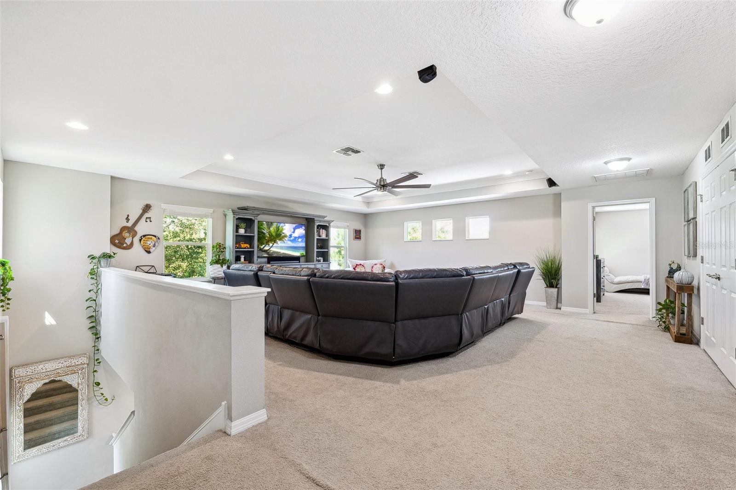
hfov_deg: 104.3
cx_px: 368
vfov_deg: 81.2
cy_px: 245
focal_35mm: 14
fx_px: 286
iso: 400
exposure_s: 1/8
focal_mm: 14
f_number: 8
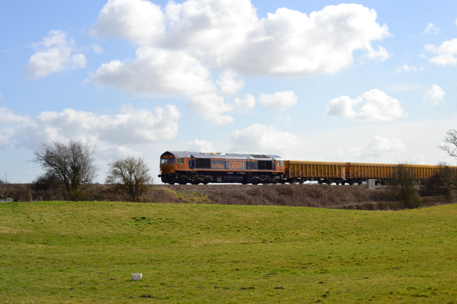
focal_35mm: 75
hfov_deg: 27.0
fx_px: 952
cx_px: 228
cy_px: 152
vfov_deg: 18.2
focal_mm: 50
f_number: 8
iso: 100
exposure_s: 1/250
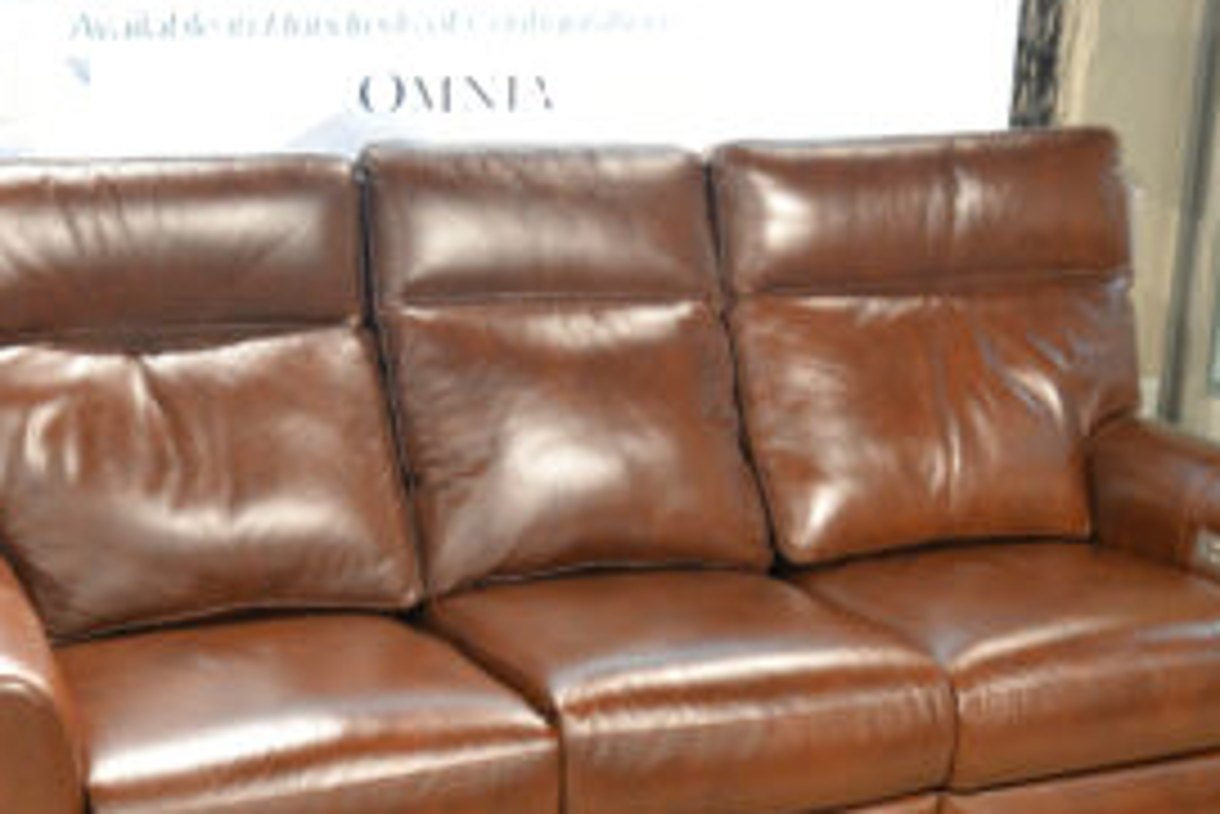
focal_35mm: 63
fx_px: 2136
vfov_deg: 21.4
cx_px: 560
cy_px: 607
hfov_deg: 31.9
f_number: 4.5
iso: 3200
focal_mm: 38
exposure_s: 1/80
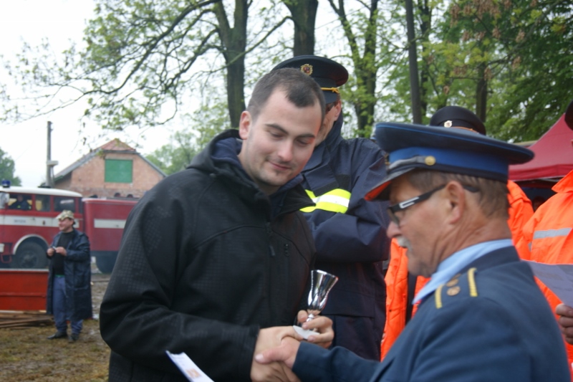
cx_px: 286
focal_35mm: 52
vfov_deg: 25.7
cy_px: 191
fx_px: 835
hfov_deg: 37.9
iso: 160
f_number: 5
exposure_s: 1/60
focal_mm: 35
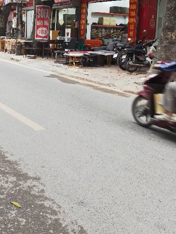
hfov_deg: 31.6
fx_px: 305
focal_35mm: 45
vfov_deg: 41.0
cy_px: 63
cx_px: 41
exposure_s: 1/100
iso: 250
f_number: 1.65
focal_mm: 6.18
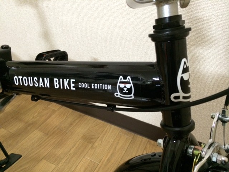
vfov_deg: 46.8
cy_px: 86
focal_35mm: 30
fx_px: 198
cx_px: 114
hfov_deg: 60.0
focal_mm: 4.12
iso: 320
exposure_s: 1/17
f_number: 2.2
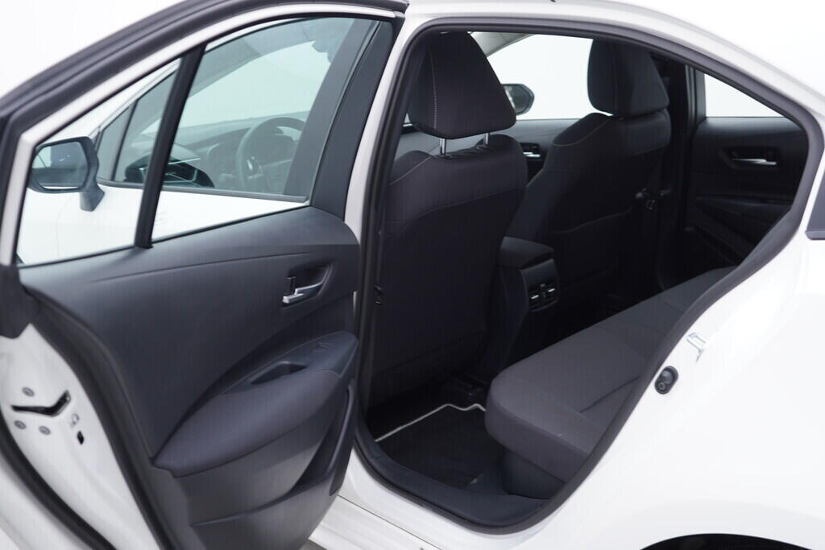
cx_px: 412
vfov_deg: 36.9
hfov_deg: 53.1
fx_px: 825
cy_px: 275
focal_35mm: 36
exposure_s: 1/50
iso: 125
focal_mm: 24
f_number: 3.2
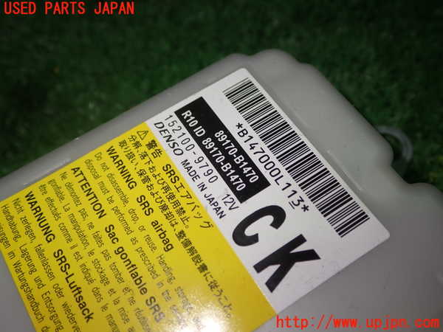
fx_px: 486
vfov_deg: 37.7
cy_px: 166
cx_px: 222
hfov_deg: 49.0
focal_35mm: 38
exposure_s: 1/80
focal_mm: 6.83
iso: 100
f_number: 2.7
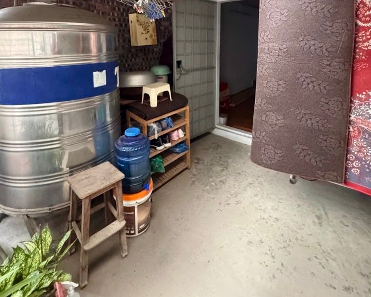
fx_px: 220
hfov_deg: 80.4
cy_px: 64
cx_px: 184
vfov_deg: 62.9
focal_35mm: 20
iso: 1250
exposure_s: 1/49
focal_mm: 2.22
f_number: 2.2
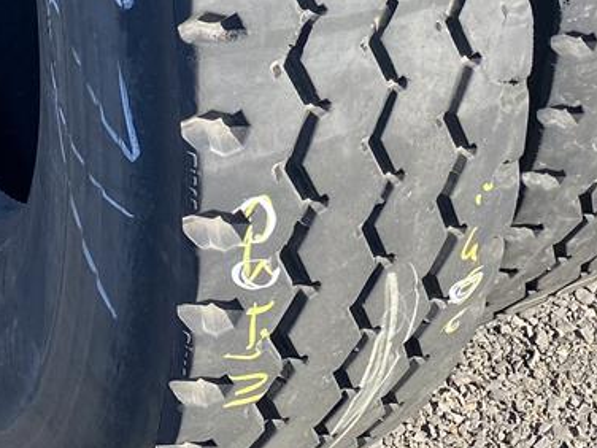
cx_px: 386
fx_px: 1431
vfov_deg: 16.4
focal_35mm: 83
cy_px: -203
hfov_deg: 23.5
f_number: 1.8
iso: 32
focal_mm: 4.25
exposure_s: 1/565
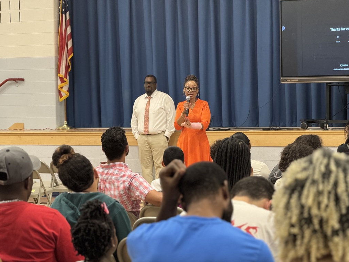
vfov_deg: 12.2
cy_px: 131
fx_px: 1220
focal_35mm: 121
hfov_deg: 16.3
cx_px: 173
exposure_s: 1/60
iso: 250
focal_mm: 15.66
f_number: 2.8
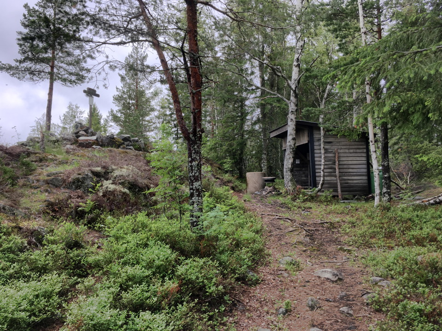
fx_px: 370
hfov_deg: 61.7
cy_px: 166
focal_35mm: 29
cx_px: 221
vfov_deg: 48.2
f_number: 2.2
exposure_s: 1/102
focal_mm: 4.15
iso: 25
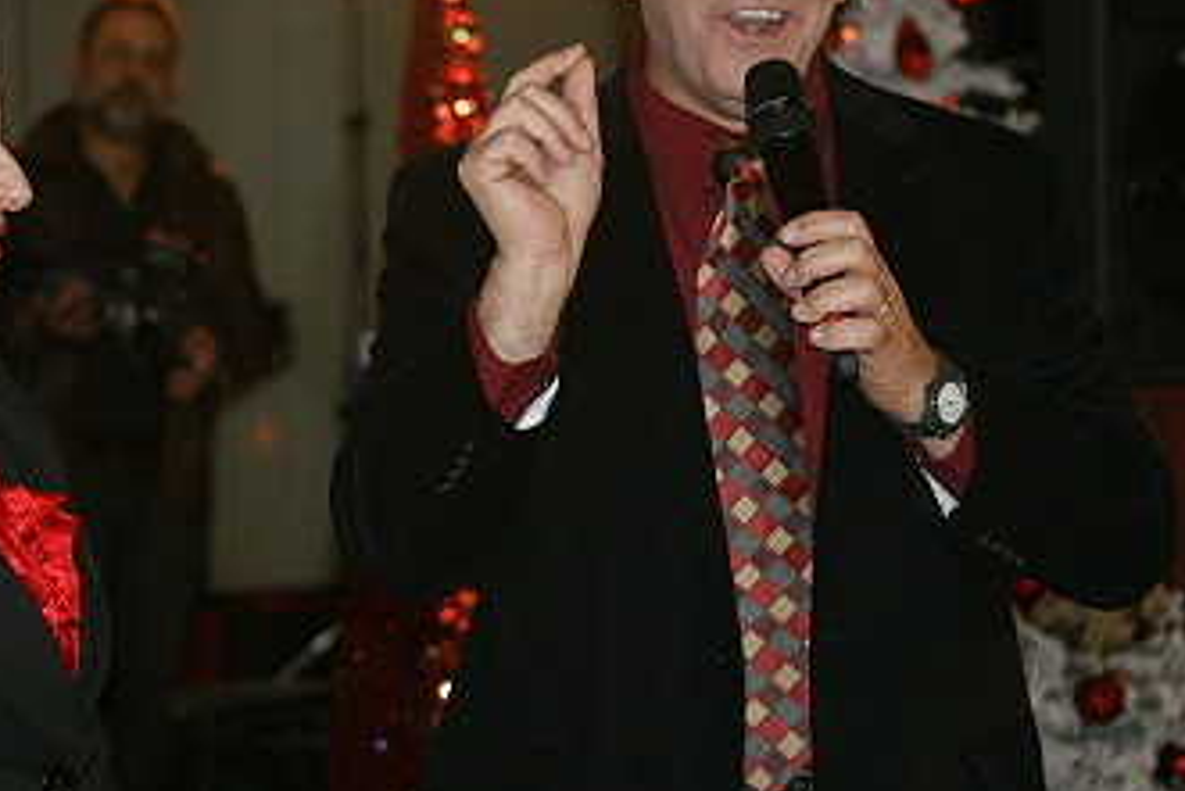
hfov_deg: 12.1
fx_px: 5590
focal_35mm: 170
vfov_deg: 8.1
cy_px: 263
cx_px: 308
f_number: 4.5
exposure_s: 1/125
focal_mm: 75
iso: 400
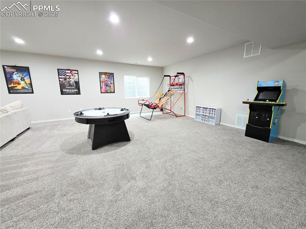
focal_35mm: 13
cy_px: 114
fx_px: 115
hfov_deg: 106.2
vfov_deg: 89.9
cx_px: 153
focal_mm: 2.2
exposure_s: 1/60
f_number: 1.9
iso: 640
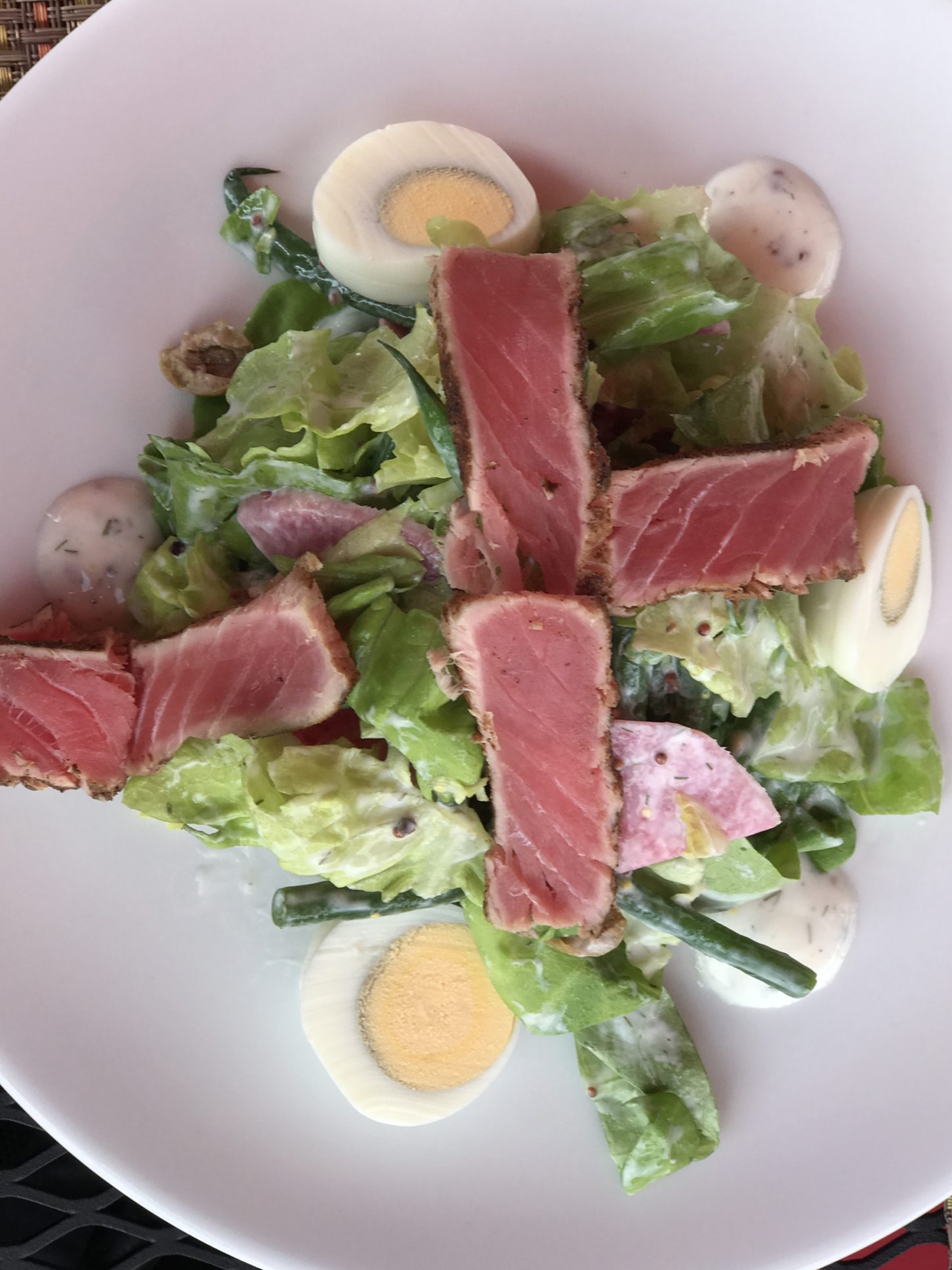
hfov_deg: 22.3
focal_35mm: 66
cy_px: 590
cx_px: 468
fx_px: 2420
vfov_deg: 29.4
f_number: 2.8
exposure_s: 1/167
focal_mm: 6.6
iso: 20
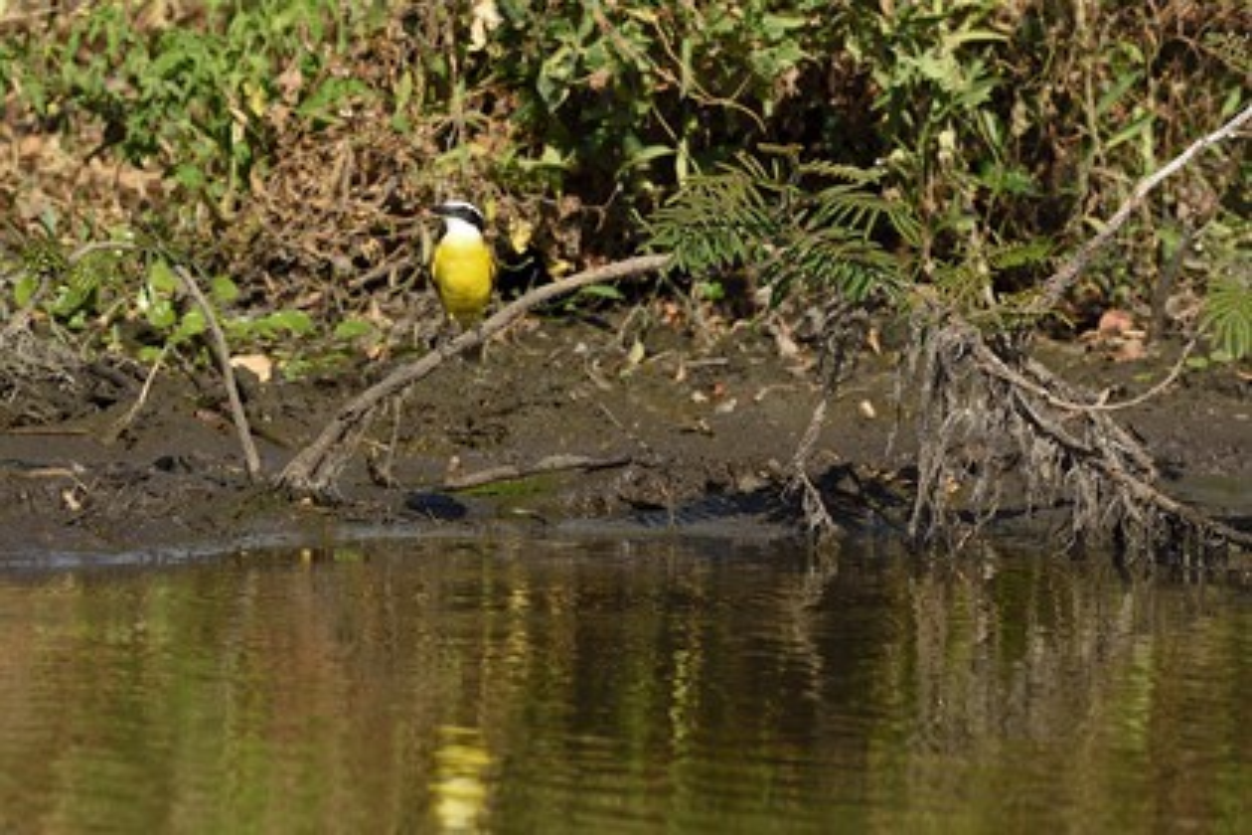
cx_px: 626
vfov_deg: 6.9
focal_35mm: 200
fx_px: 6955
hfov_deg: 10.3
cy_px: 418
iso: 400
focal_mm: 200
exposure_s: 1/500
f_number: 10
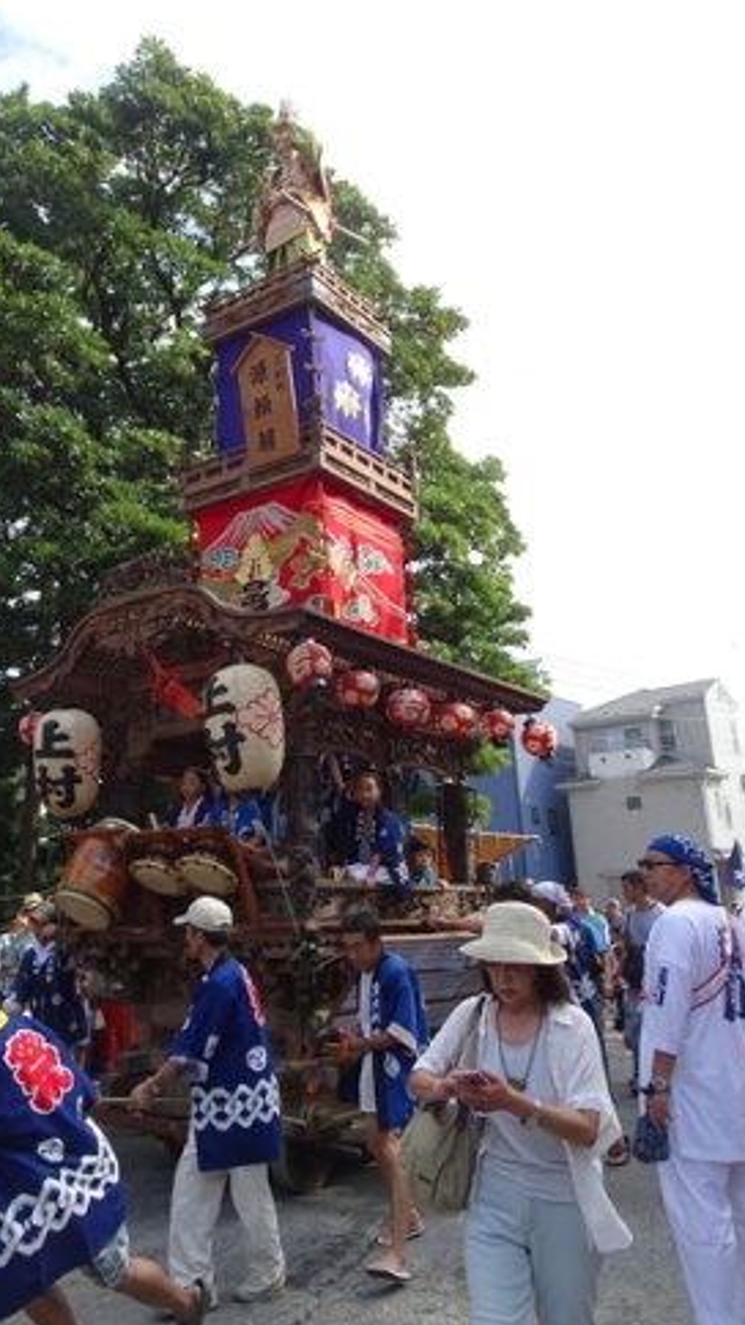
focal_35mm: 27
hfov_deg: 42.4
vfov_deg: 69.9
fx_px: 949
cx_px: 259
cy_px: 660
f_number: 3.5
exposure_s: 1/400
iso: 80
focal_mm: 4.1
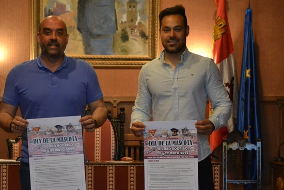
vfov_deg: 12.6
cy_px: 130
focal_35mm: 109
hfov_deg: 18.7
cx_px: 121
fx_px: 860
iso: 3200
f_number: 5
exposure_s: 1/100
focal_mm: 50
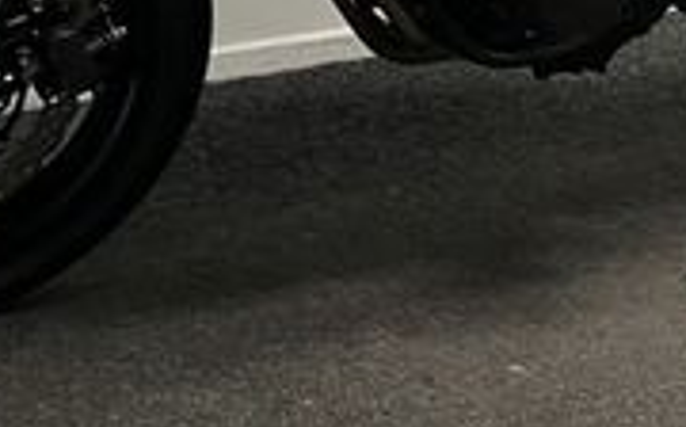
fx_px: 1830
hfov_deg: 21.1
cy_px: -347
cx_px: 495
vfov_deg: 12.2
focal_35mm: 98
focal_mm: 5.1
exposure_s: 1/50
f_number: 1.6
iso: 80
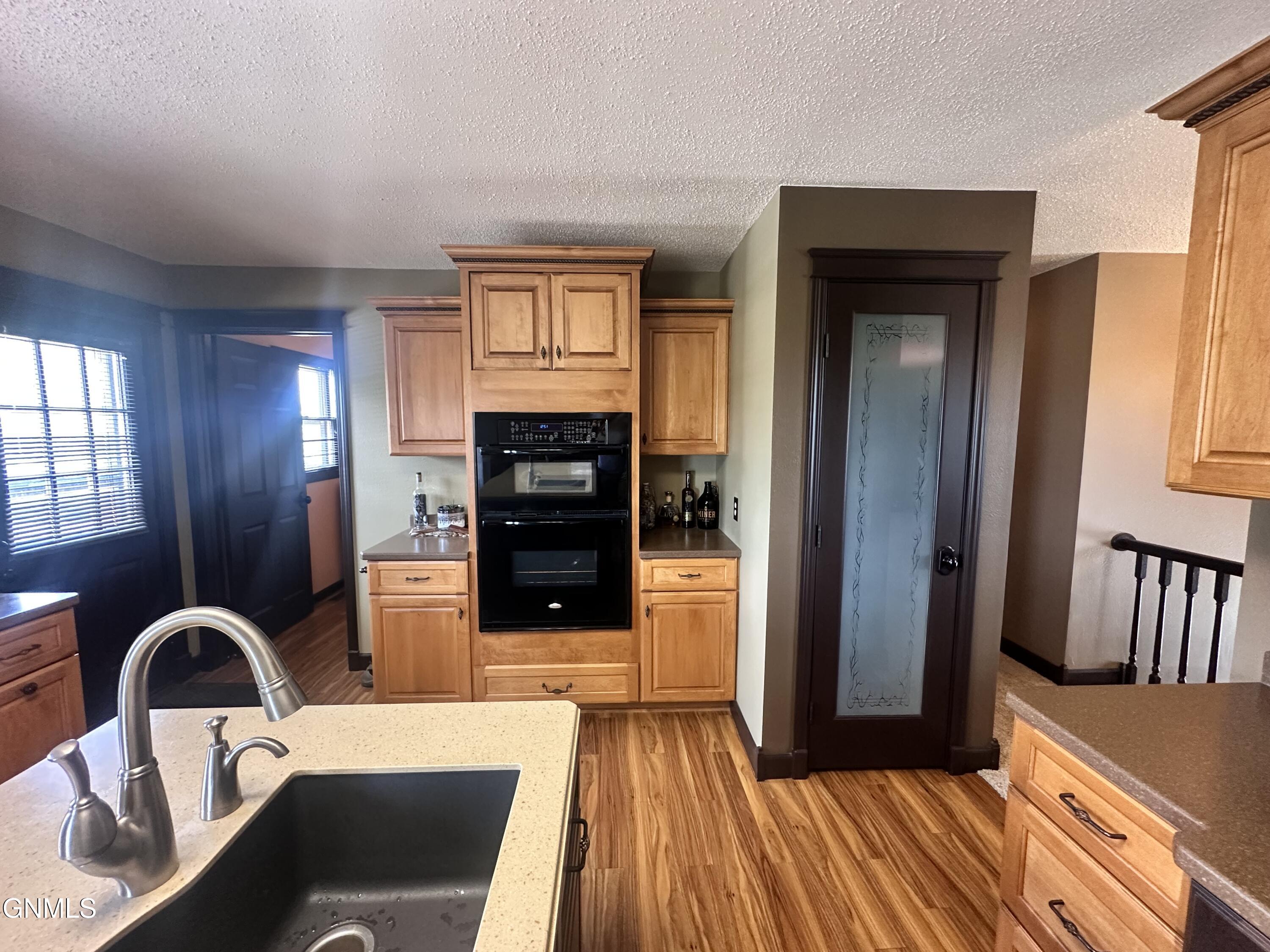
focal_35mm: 14
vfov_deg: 85.7
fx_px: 514
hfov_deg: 102.1
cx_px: 635
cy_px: 476
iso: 400
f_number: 2.2
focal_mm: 2.22
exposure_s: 1/60
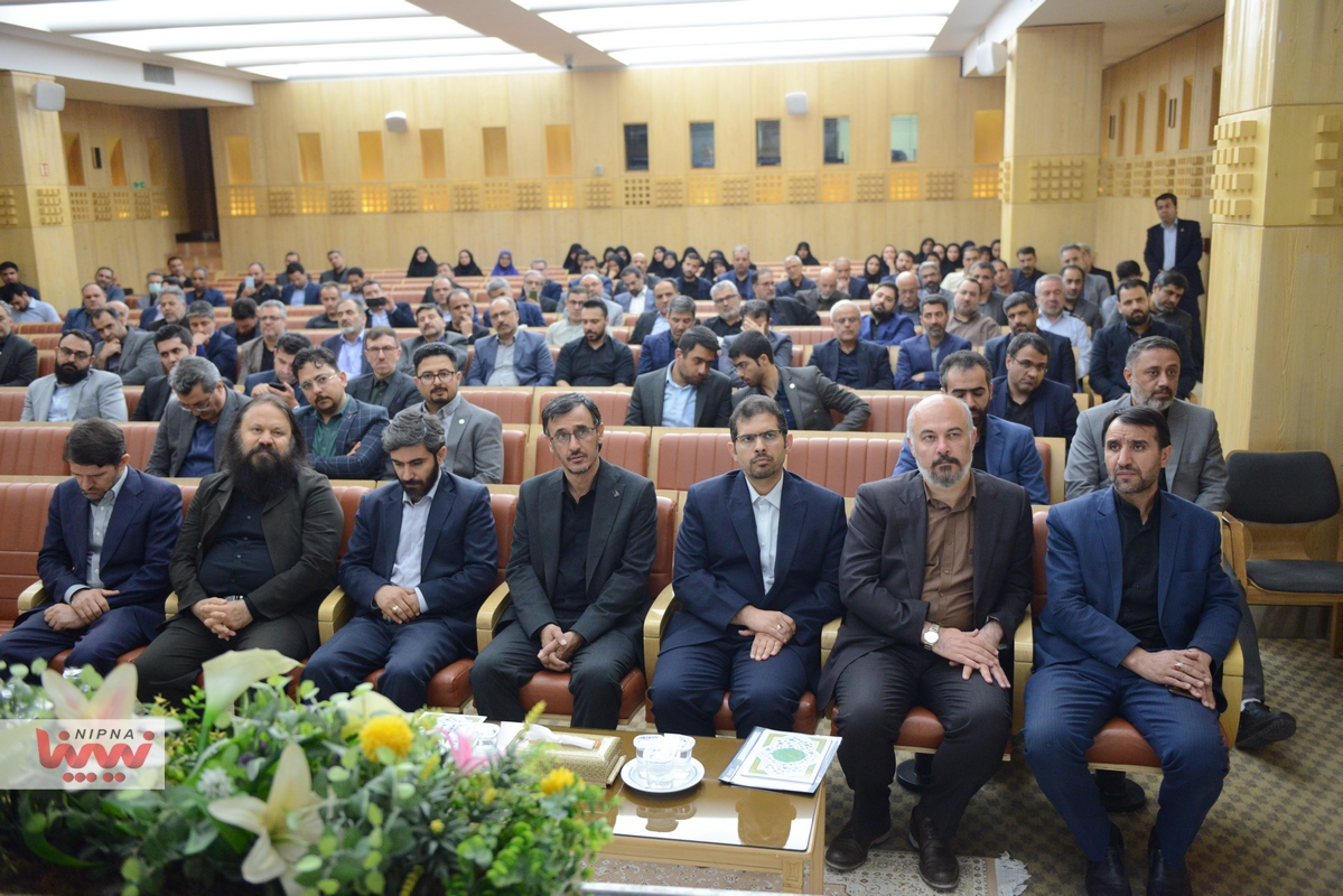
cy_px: 448
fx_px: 1194
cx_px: 672
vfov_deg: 41.1
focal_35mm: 32
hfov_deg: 58.7
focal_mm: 32
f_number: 2.8
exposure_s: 1/80
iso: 4000
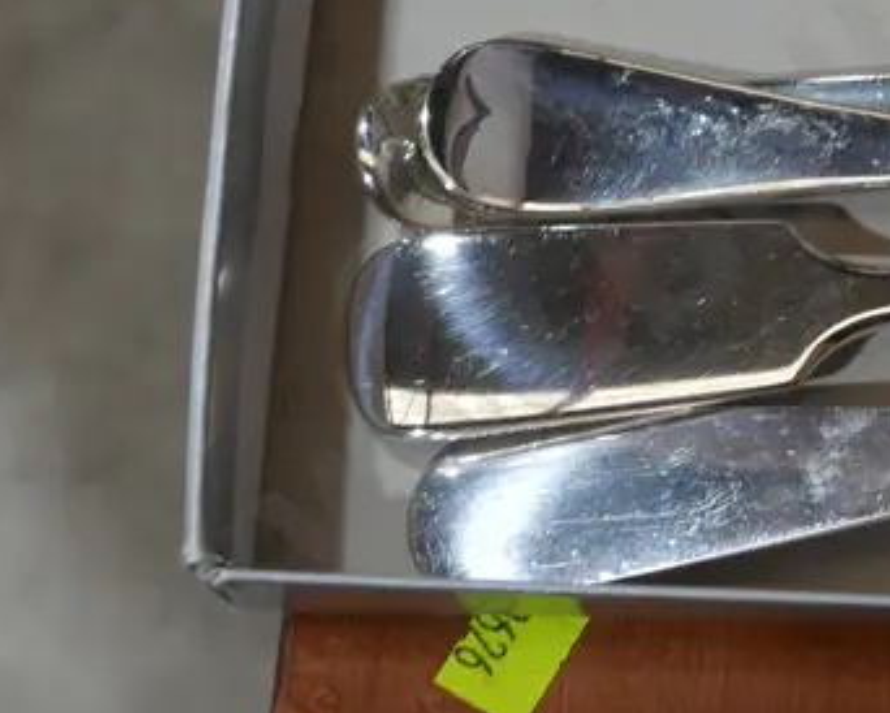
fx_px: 3848
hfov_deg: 12.7
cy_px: -134
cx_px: 1194
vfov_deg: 10.4
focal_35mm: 146
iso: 320
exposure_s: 1/60
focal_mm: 25
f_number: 5.3
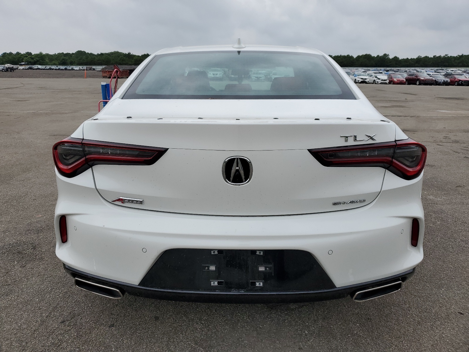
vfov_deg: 53.1
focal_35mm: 26
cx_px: 234
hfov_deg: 67.3
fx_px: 352
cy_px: 176
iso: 50
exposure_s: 1/2500
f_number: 1.5
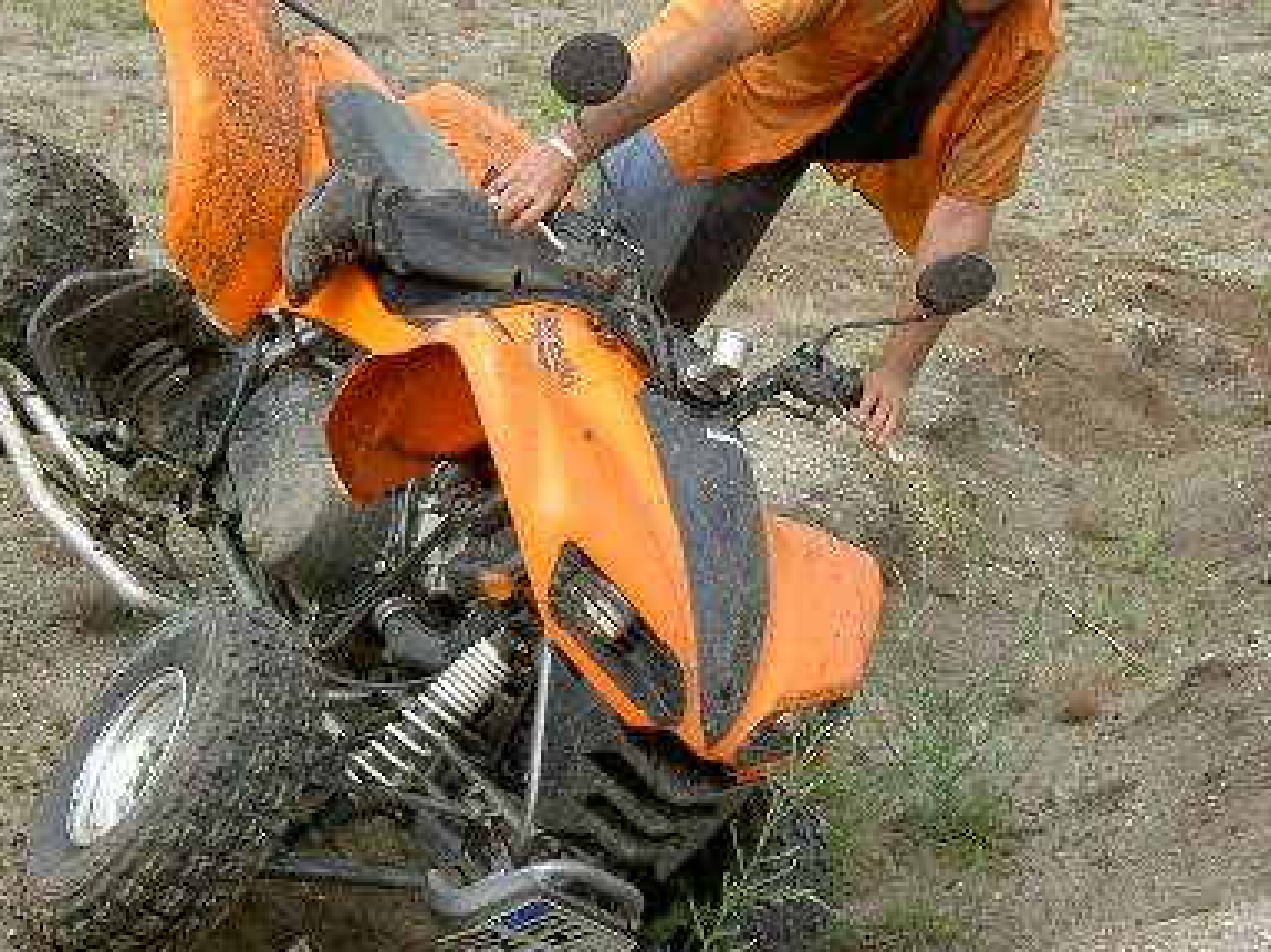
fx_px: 3377
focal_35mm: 92
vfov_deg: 16.1
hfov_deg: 21.3
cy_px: 425
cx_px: 458
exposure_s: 1/320
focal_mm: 11.3
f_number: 3.3
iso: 50
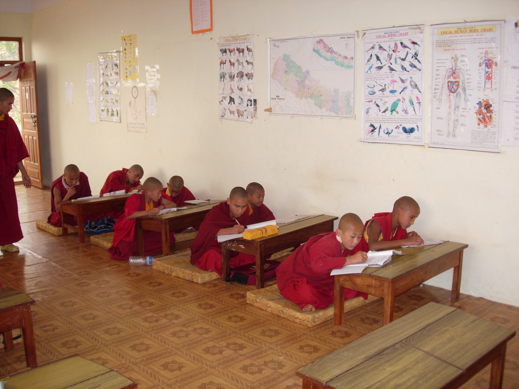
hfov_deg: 49.0
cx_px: 260
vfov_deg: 37.7
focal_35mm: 38
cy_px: 194
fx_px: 570
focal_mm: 7.8
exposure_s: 1/41.4
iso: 102
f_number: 2.8
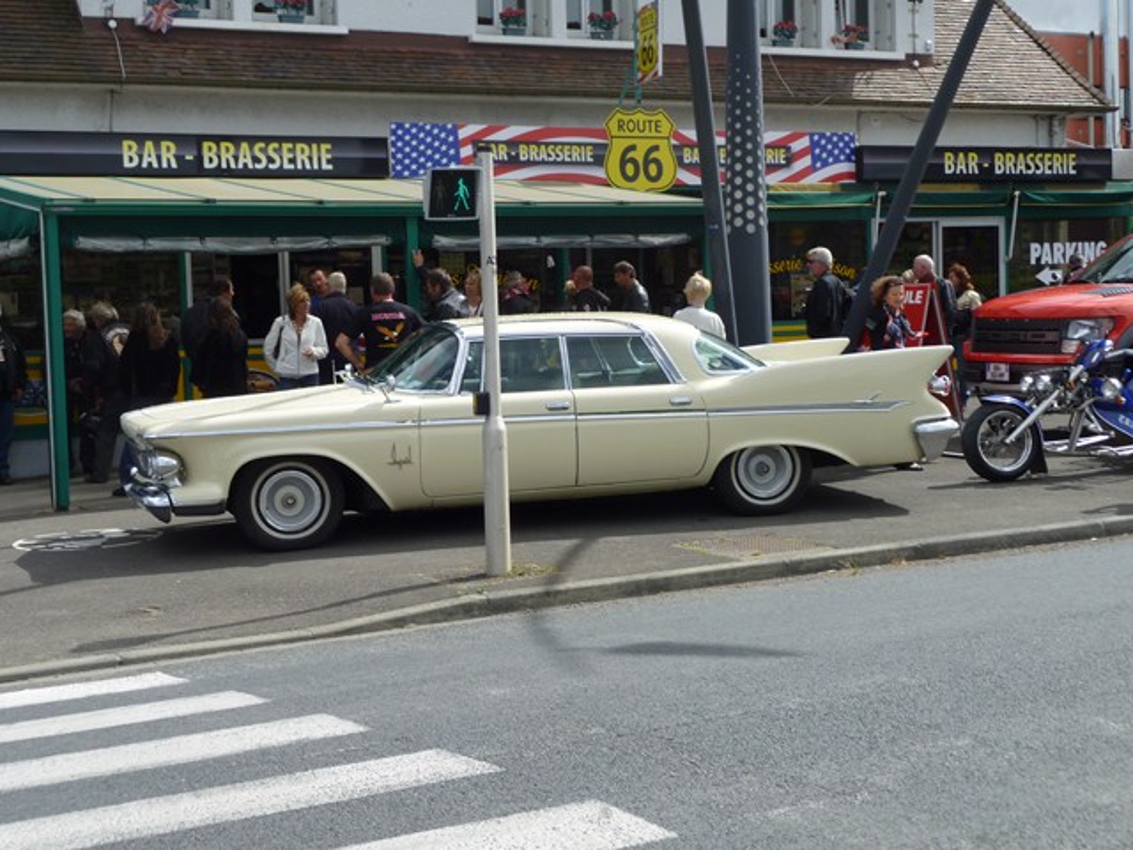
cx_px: 566
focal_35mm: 57
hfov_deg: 33.8
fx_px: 1866
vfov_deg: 25.7
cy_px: 425
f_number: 4.6
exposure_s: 1/400
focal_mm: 10.3
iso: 80
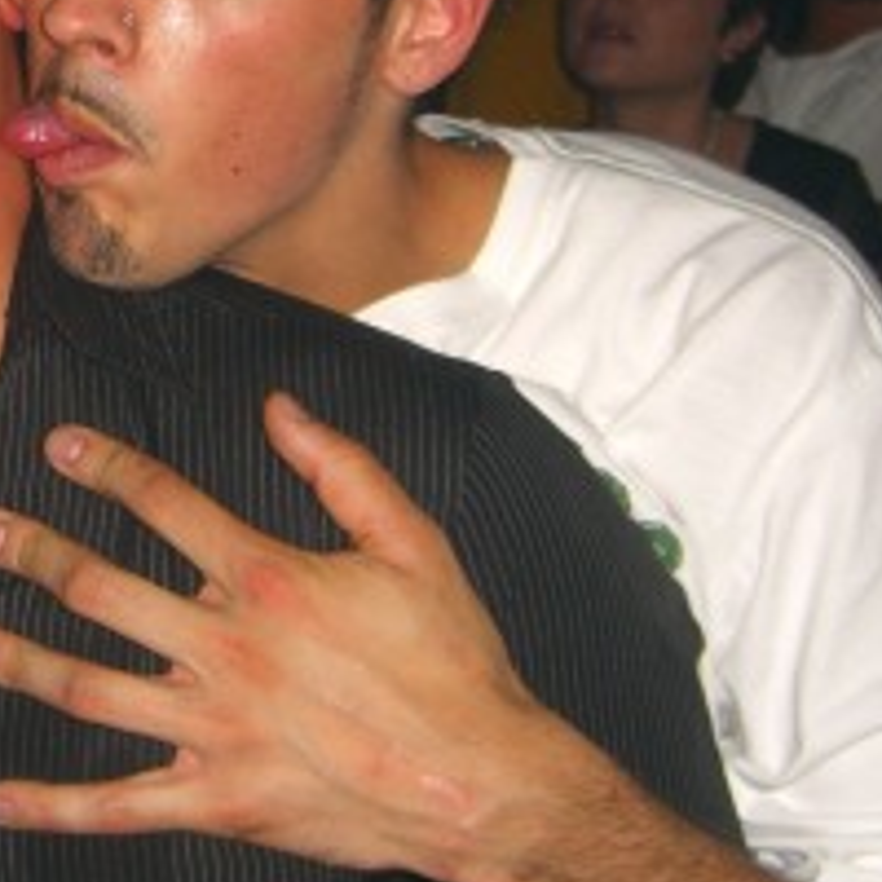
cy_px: 146
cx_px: -35
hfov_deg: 16.8
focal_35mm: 101
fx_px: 2912
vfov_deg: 17.1
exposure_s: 1/60
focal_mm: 7.9
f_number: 2.8
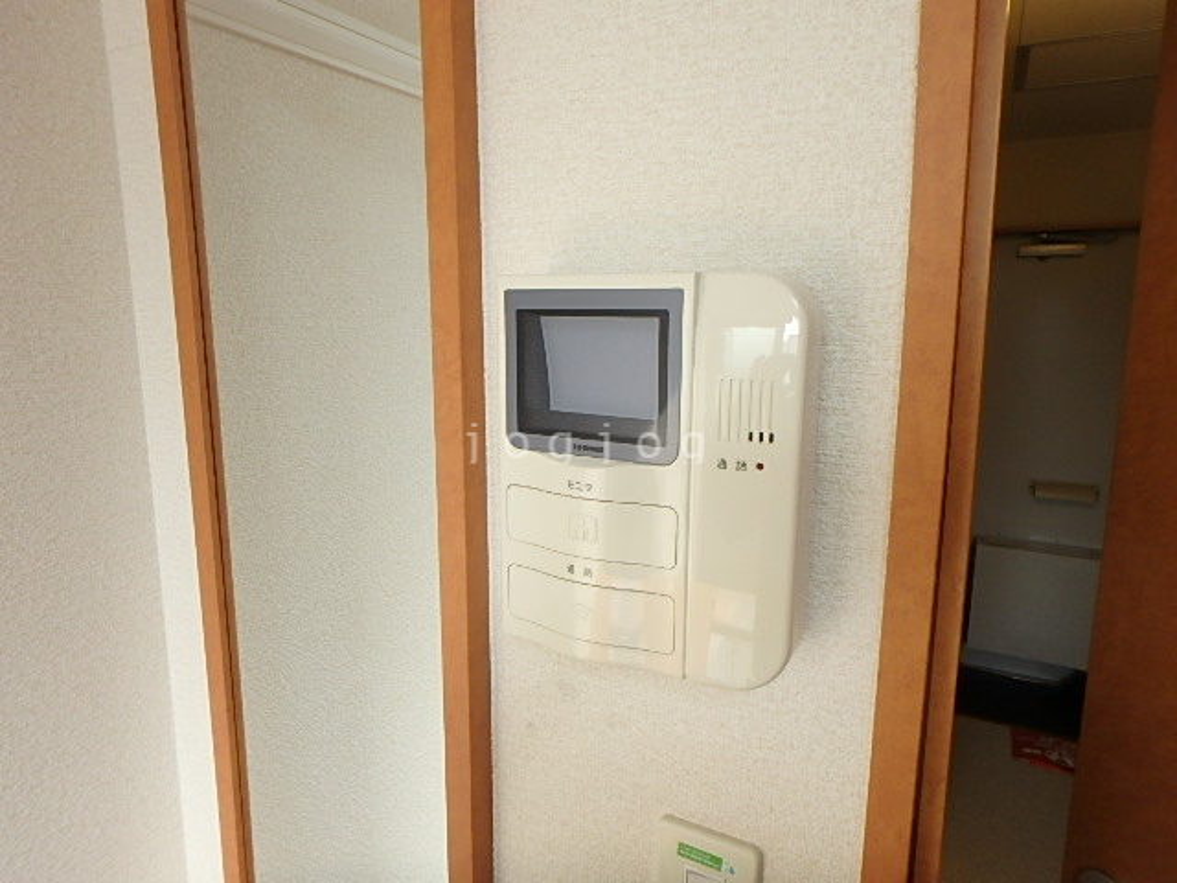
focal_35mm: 21
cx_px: 588
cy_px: 442
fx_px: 714
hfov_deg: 79.0
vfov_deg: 63.4
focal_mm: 3.7
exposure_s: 1/50
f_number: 3.5
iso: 200
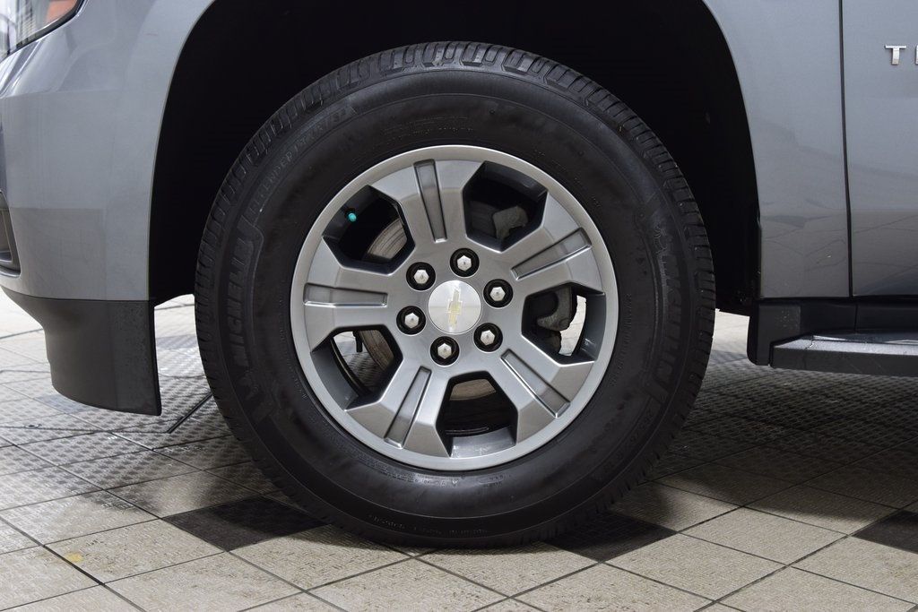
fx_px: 1109
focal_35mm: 44
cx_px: 459
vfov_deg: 30.9
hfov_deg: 45.0
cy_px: 306
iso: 900
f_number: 6.3
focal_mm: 29
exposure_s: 1/15
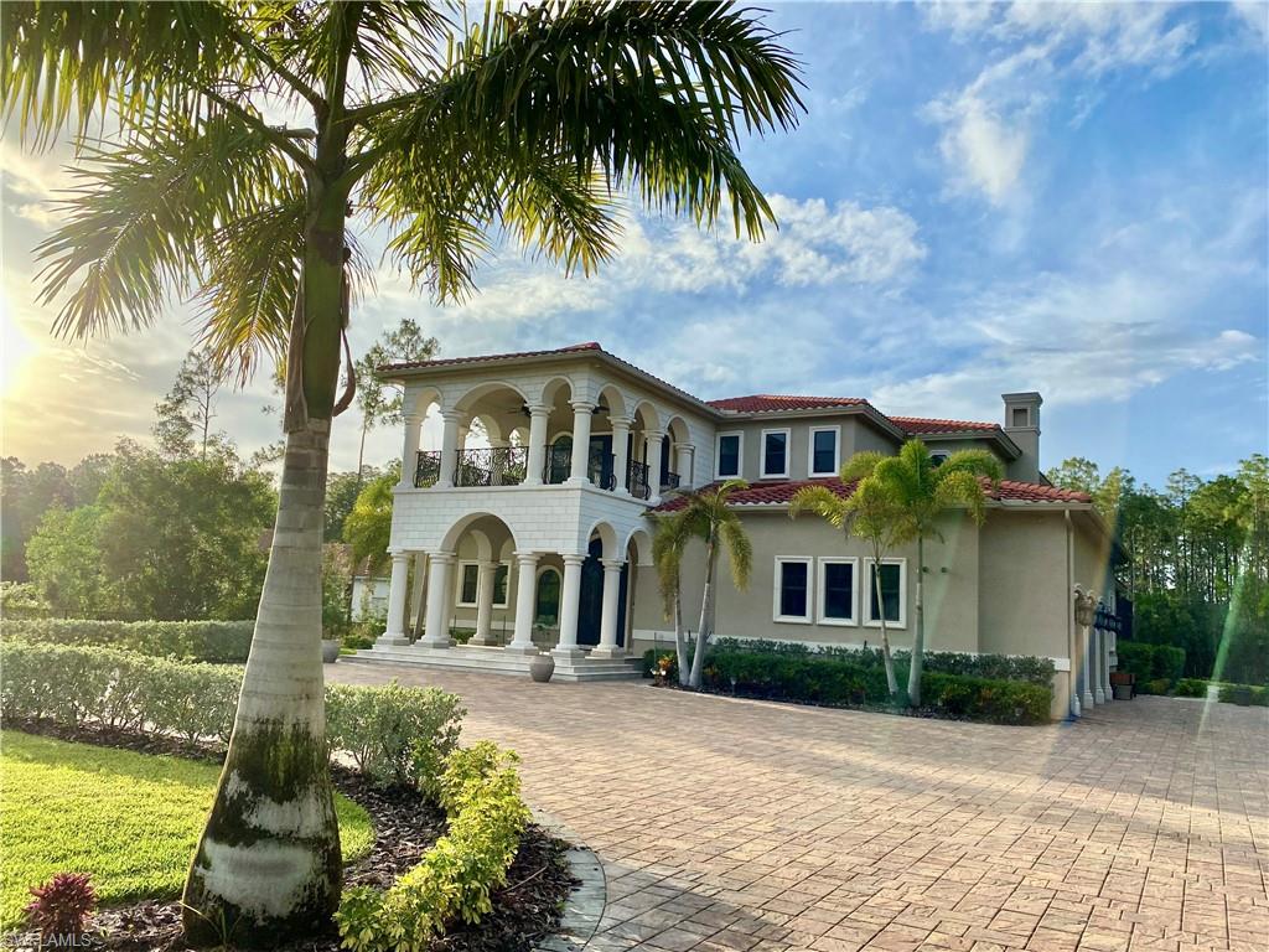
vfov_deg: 53.1
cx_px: 634
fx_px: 953
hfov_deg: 67.3
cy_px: 476
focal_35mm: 26
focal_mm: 4.25
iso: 32
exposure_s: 1/3300
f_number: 1.8
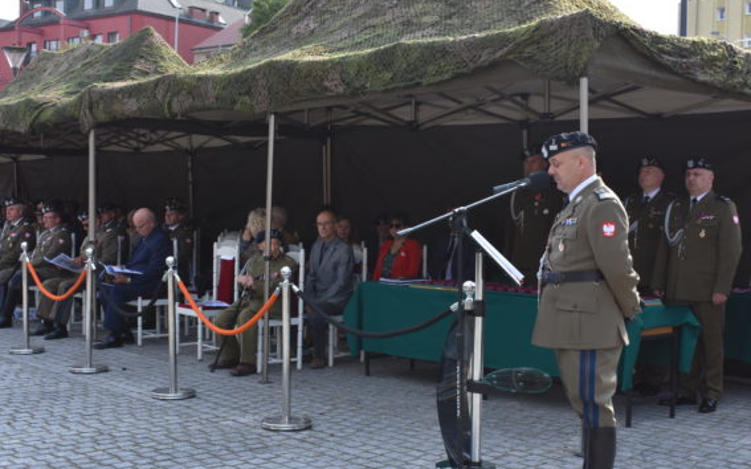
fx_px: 1044
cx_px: 384
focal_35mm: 51
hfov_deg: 39.6
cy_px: 273
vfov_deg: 25.3
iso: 560
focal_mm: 30
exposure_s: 1/500
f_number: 8
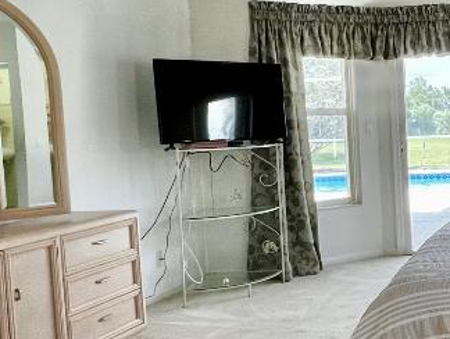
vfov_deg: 35.2
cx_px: 407
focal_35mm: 41
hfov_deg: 41.9
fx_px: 534
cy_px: 161
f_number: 1.8
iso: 125
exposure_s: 1/120
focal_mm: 1.57
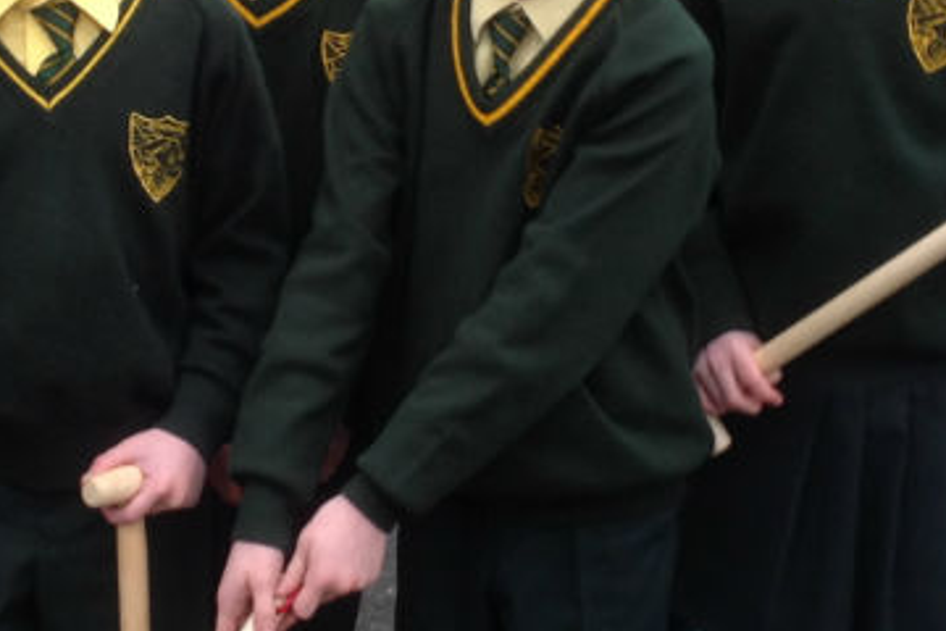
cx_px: 397
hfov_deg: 20.6
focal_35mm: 99
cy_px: 208
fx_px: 2601
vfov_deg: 13.8
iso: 50
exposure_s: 1/20
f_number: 2.4
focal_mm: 4.28
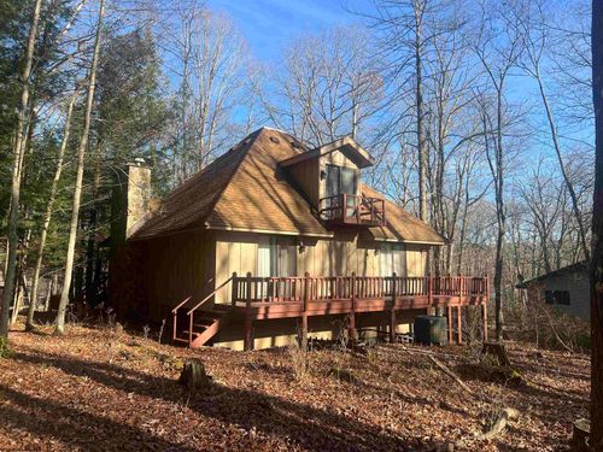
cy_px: 226
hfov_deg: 67.3
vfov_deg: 53.1
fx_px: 453
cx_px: 302
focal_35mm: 26
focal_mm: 5.7
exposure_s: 1/1344
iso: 50
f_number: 1.5
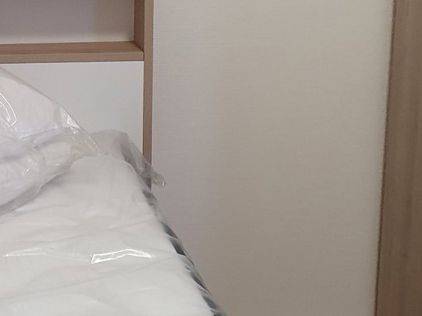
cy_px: 37
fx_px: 987
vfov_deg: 17.9
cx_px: -116
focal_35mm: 81
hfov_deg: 21.9
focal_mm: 4.32
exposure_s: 1/50
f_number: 2.4
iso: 320
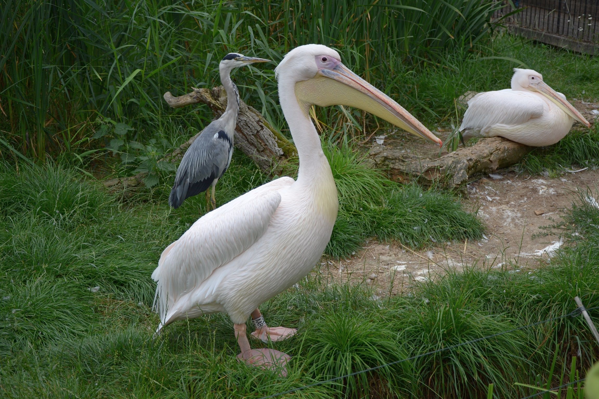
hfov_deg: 38.9
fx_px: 849
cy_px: 200
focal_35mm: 51
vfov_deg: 26.5
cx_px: 300
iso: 100
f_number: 4.2
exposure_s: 1/640
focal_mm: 34
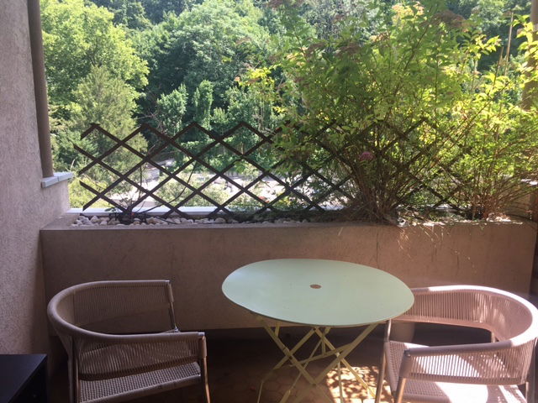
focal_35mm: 29
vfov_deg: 48.2
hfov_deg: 61.7
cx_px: 269
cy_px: 202
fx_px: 451
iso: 25
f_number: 2.2
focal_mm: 4.15
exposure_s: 1/165
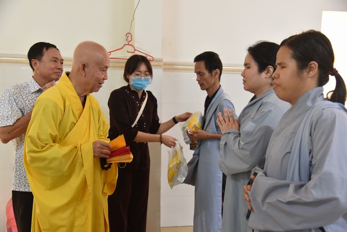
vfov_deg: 35.1
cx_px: 174
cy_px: 116
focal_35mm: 38
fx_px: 366
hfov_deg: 50.7
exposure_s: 1/60
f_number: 4
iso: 2500
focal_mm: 38
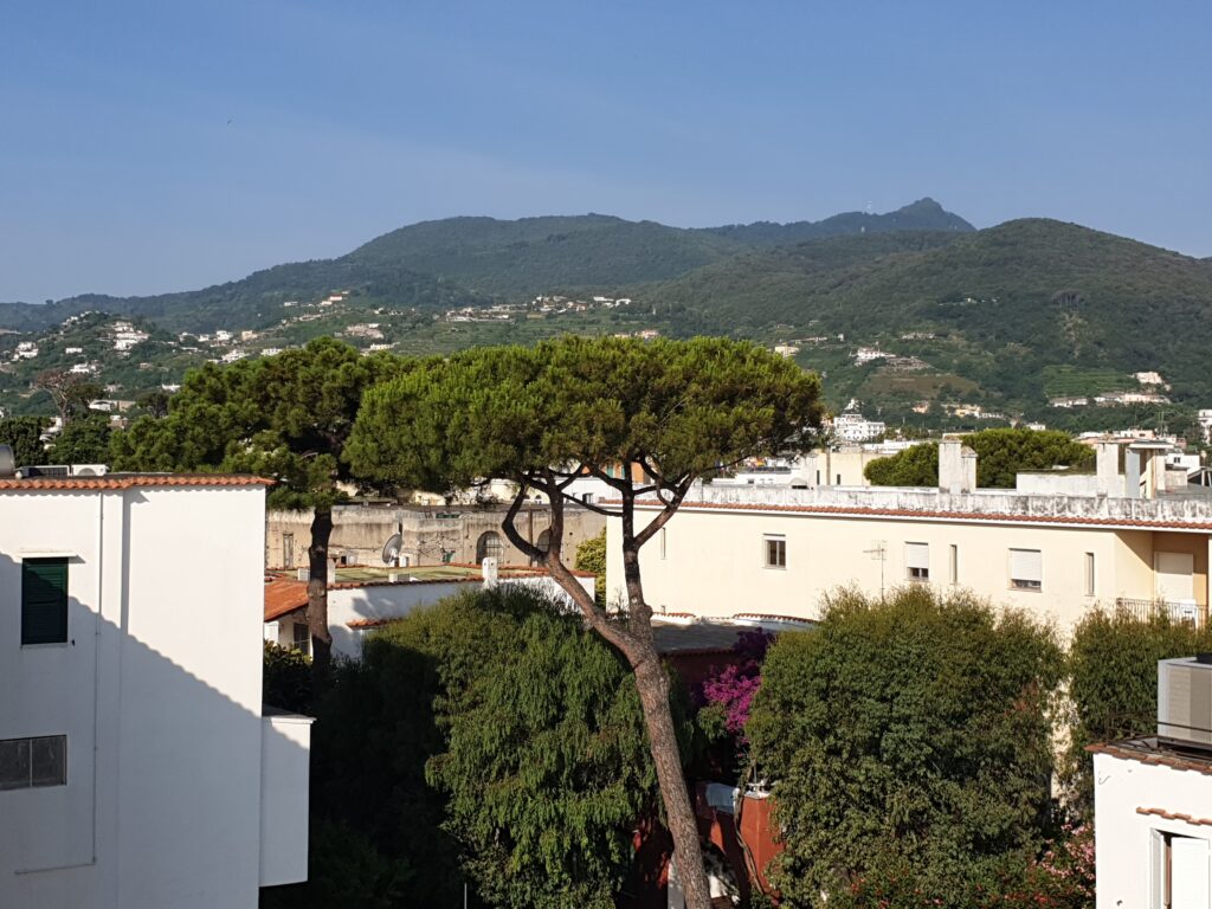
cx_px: 606
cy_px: 454
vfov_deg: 53.1
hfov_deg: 67.3
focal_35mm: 26
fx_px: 910
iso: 50
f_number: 2.4
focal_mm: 4.3
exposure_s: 1/2008
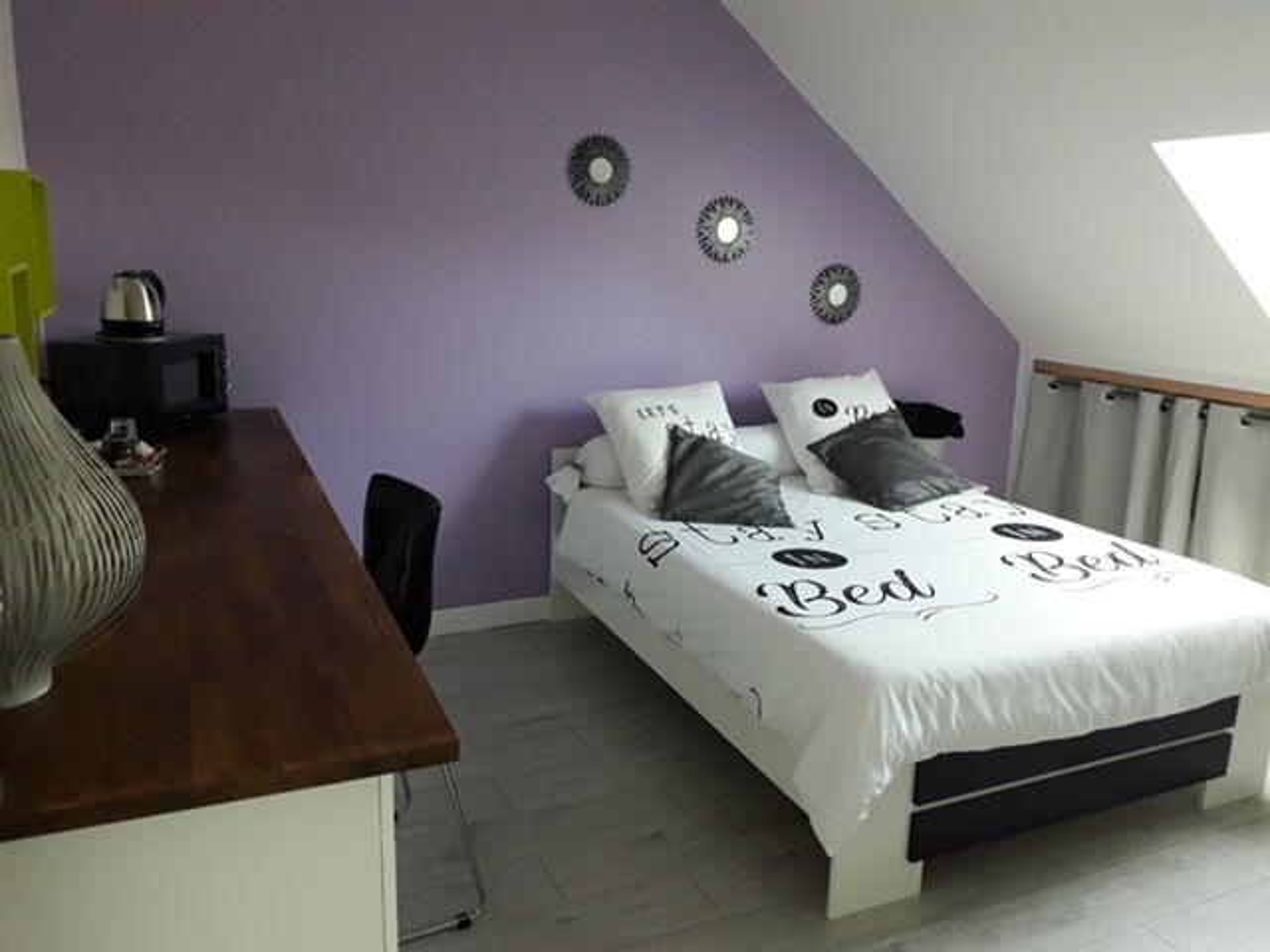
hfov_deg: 65.3
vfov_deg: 51.4
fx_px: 991
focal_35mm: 27
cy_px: 476
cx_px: 635
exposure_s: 1/25
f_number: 1.9
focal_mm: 3.6
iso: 200
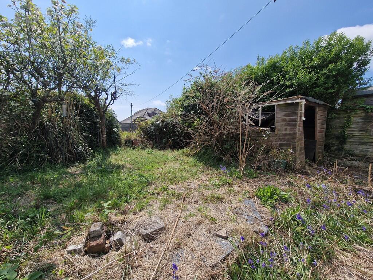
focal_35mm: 13
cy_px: 140
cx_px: 186
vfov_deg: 89.9
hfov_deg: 106.2
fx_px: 140
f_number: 2.2
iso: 50
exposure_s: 1/3144
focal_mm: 2.2
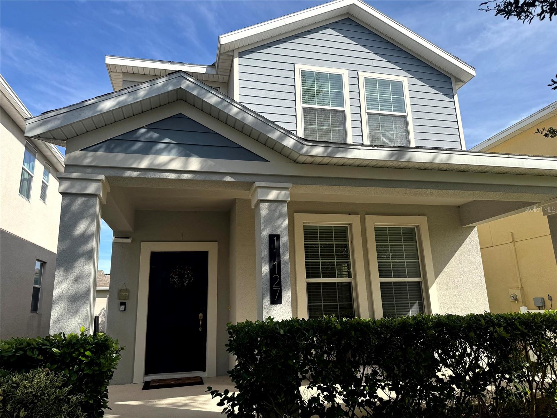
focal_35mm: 24
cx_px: 278
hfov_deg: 71.6
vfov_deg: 56.8
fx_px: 386
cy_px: 209
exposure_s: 1/3247
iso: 80
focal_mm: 6.76
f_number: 1.78
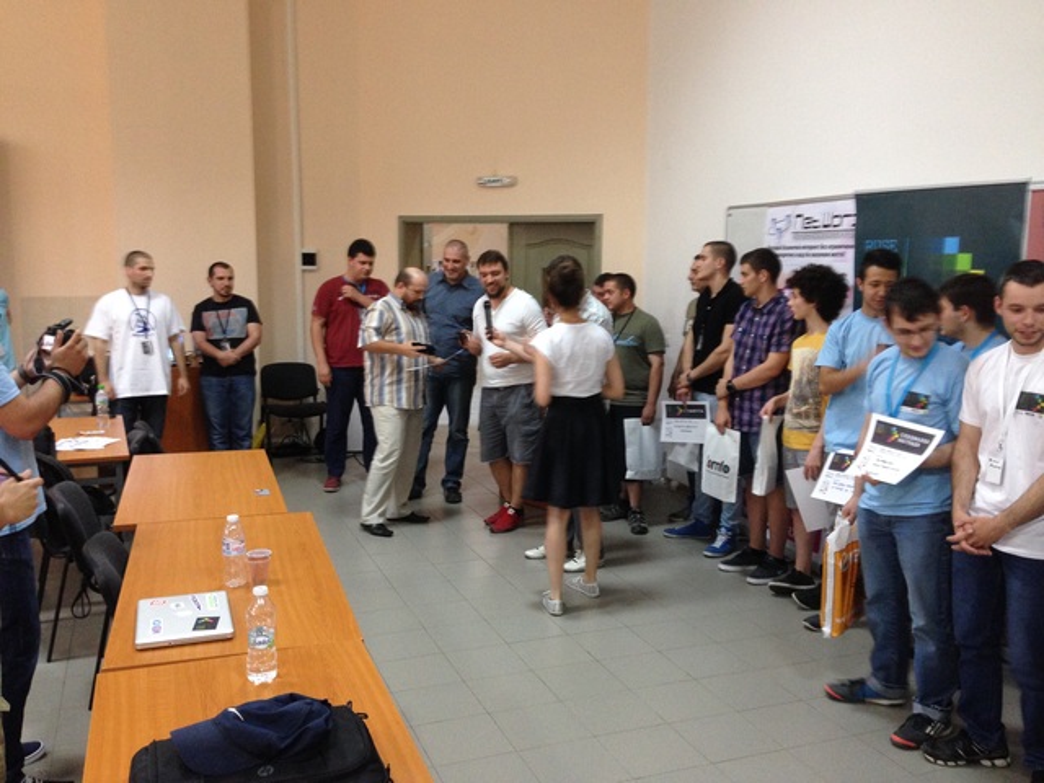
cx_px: 522
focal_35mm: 33
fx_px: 995
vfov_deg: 42.9
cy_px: 392
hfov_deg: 55.4
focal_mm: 4.12
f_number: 2.4
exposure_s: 1/20
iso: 200
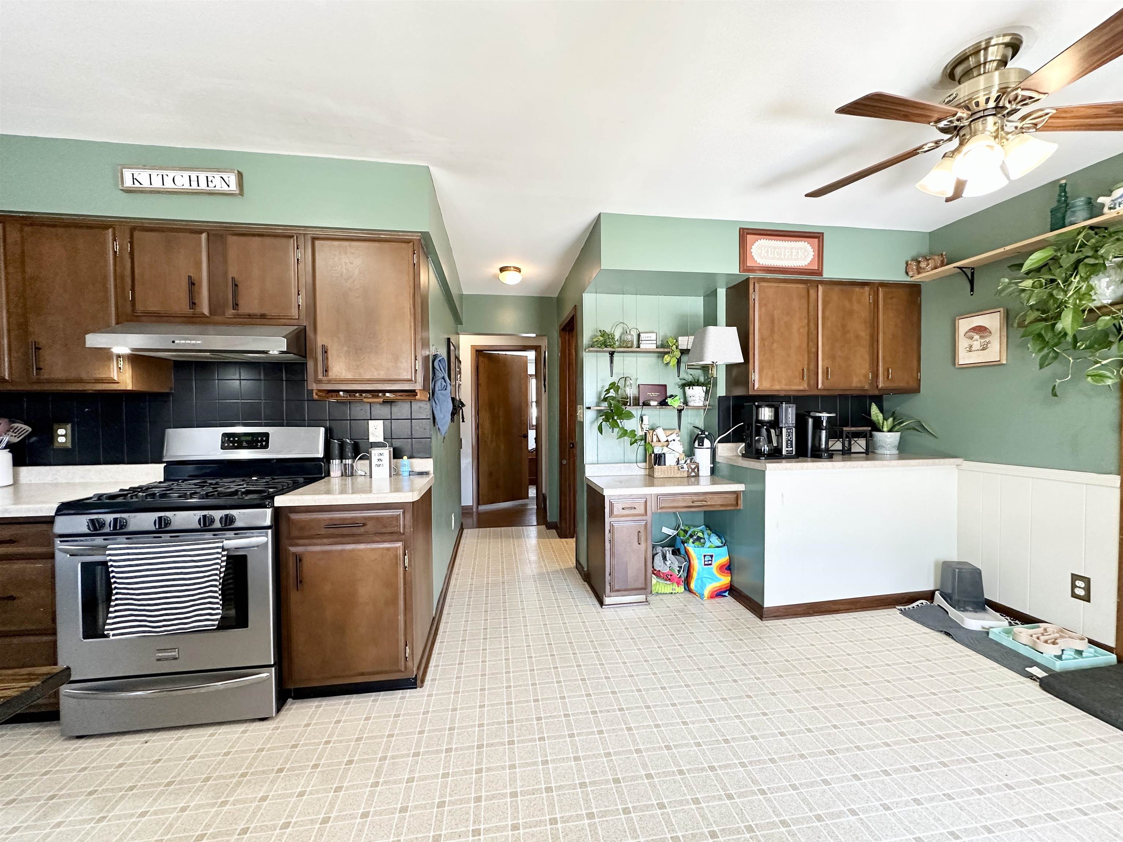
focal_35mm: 14
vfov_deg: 85.7
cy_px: 421
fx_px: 454
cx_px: 562
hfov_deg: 102.1
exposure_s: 1/120
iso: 320
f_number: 2.2
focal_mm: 2.22
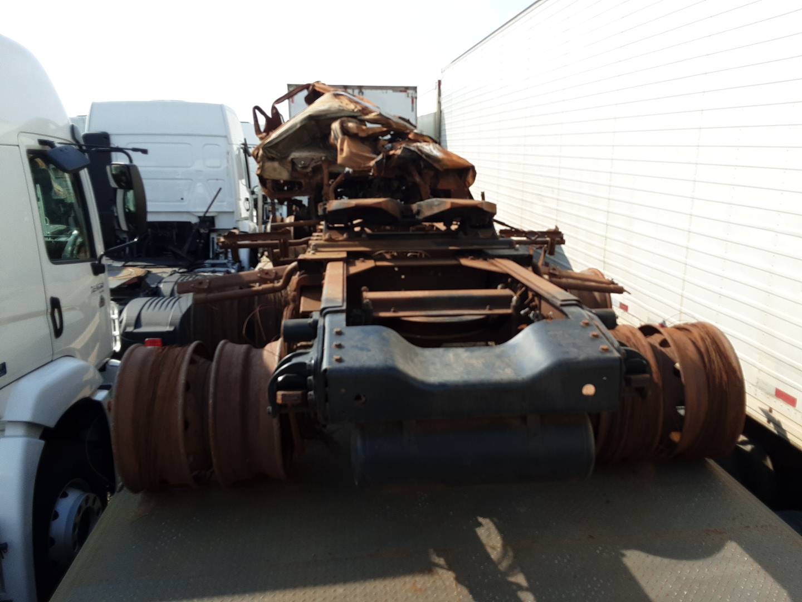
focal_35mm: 28
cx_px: 401
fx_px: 649
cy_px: 301
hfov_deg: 63.4
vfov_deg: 49.7
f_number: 1.9
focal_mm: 2.9
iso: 40
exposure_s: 1/909
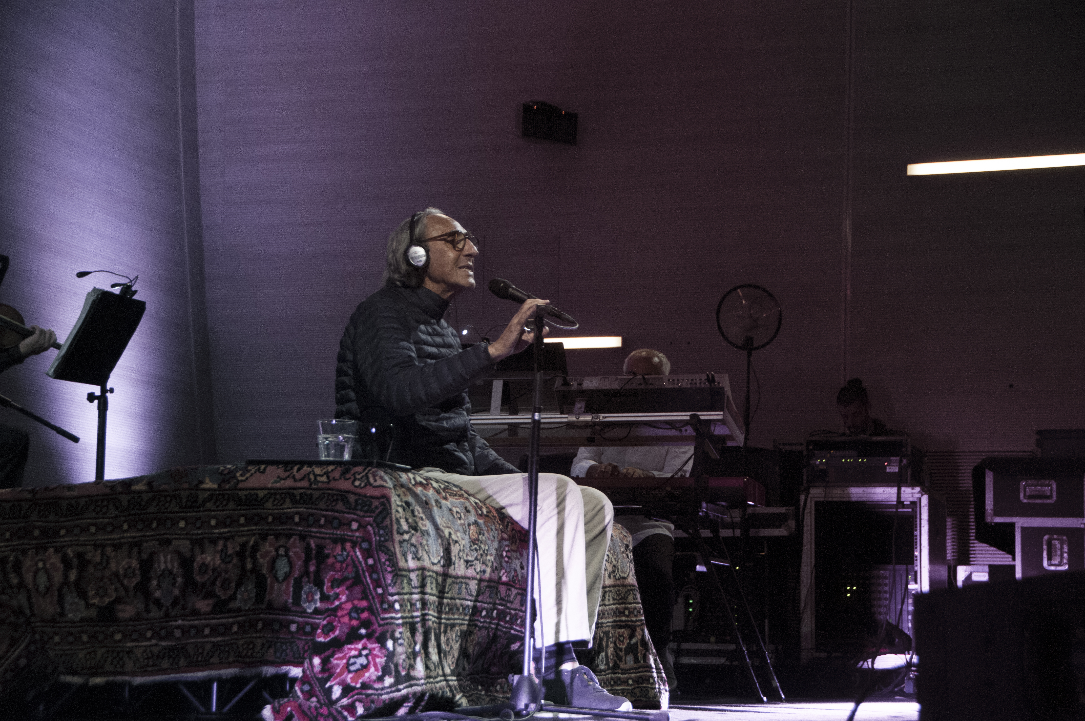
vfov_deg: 16.5
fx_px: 2483
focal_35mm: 82
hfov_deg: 24.6
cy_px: 360
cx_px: 542
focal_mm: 55
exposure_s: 1/80
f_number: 4.8
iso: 1600
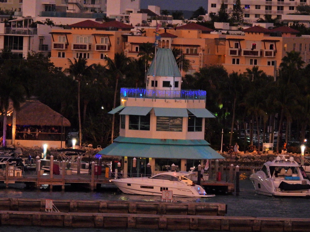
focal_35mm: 550
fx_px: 4925
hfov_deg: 3.6
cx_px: 155
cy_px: 116
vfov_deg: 2.7
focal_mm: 98.1
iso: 1250
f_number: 5
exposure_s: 1/60
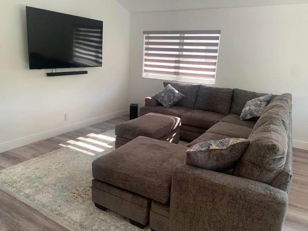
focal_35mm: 26
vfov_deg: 53.1
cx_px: 154
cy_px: 116
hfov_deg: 67.3
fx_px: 231
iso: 125
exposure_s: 1/60
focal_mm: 4.25
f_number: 1.8
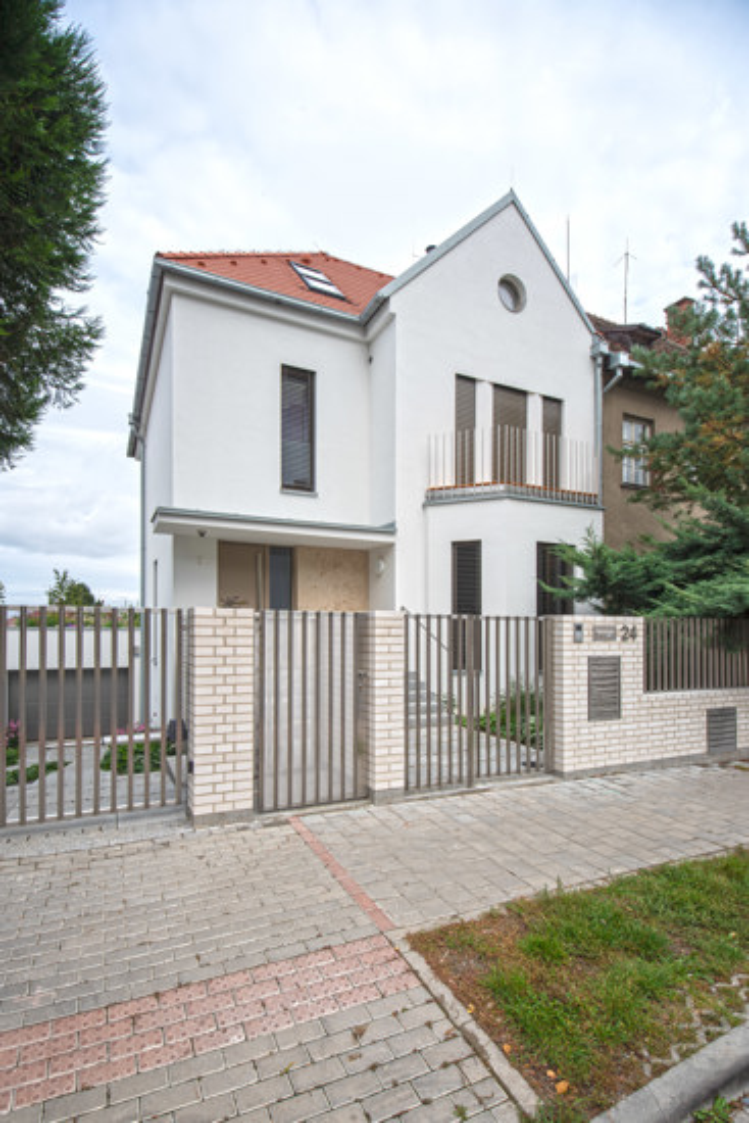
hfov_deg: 73.8
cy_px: 562
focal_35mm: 16
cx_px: 374
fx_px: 499
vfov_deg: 96.7
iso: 100
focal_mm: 16
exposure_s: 1/25
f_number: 11
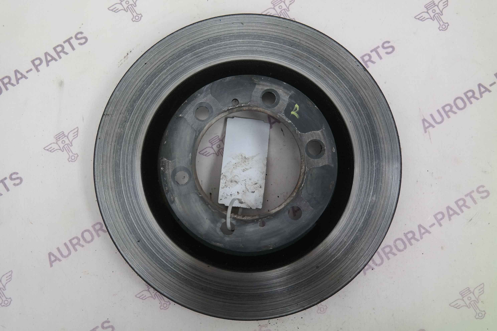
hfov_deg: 53.1
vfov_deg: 36.9
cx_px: 248
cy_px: 166
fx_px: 497
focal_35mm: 36
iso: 400
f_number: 4
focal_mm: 24
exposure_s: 1/50
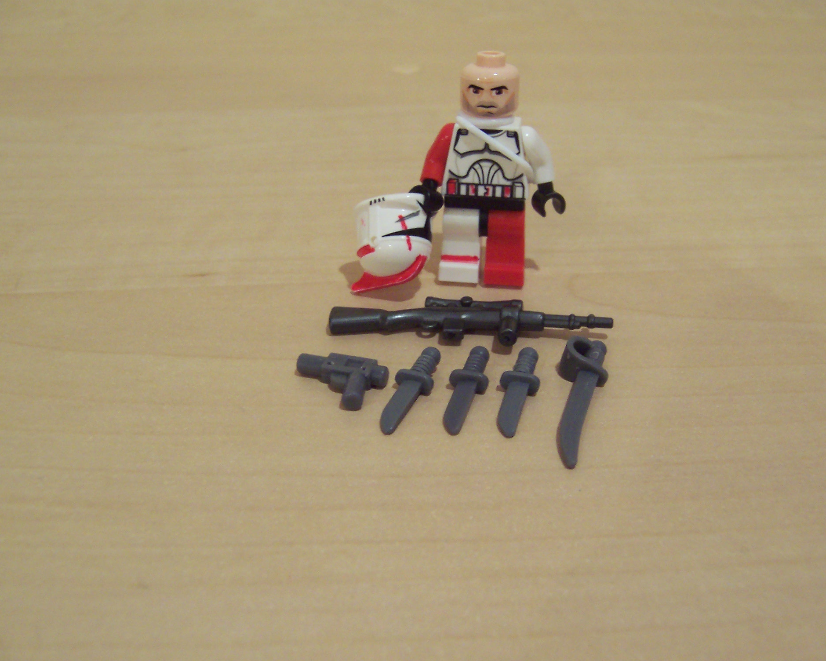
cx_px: 433
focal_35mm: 38
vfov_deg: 39.2
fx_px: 929
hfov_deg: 47.9
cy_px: 334
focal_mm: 5.6
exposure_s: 1/8
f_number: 2.8
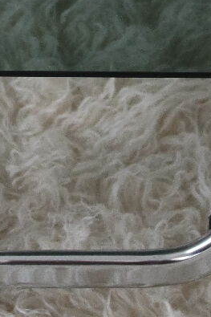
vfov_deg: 10.3
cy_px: -261
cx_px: -26
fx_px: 1654
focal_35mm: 188
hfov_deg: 7.3
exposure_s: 1/50
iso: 800
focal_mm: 28
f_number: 4
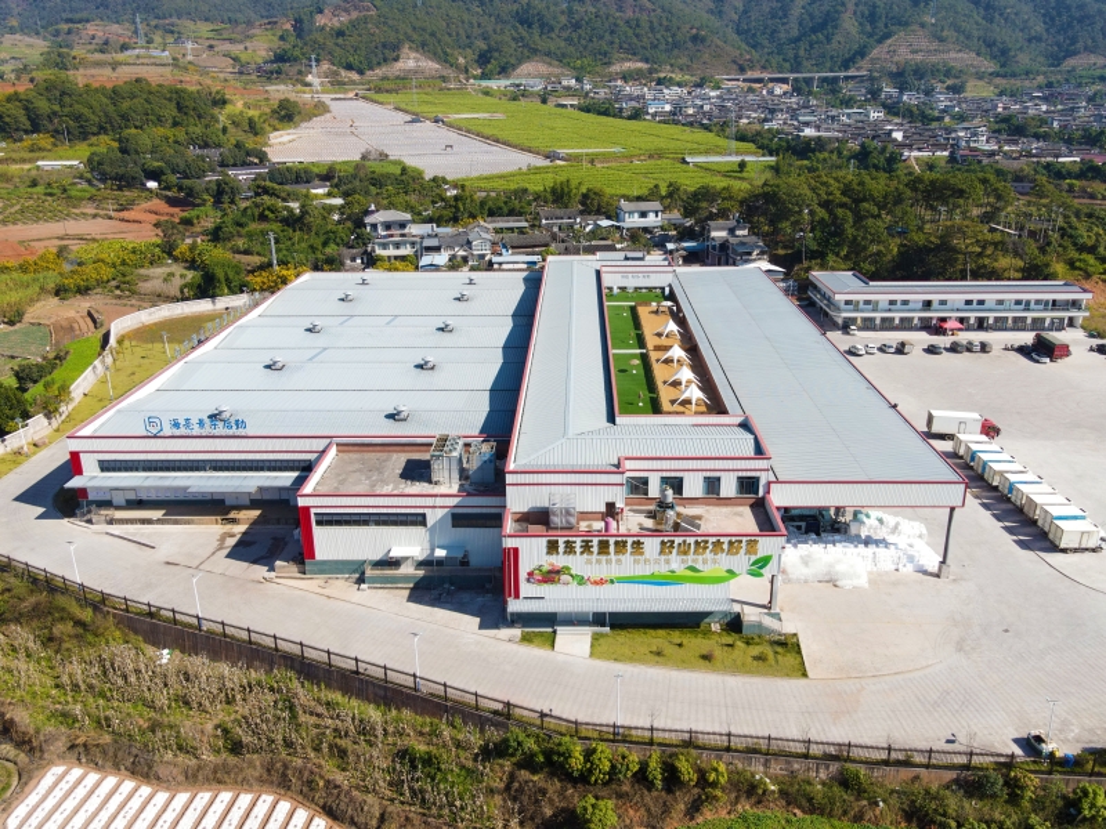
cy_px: 414
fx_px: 767
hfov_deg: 71.6
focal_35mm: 24
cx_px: 553
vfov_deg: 56.8
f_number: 2.8
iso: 100
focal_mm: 4.5
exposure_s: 1/640
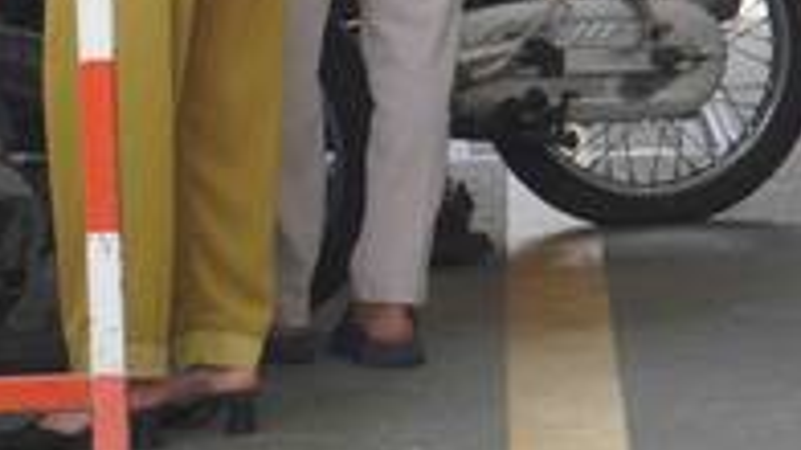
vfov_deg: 3.5
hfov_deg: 6.3
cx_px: -307
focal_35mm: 340
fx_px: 7220
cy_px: -444
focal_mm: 53
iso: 100
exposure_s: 1/160
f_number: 4
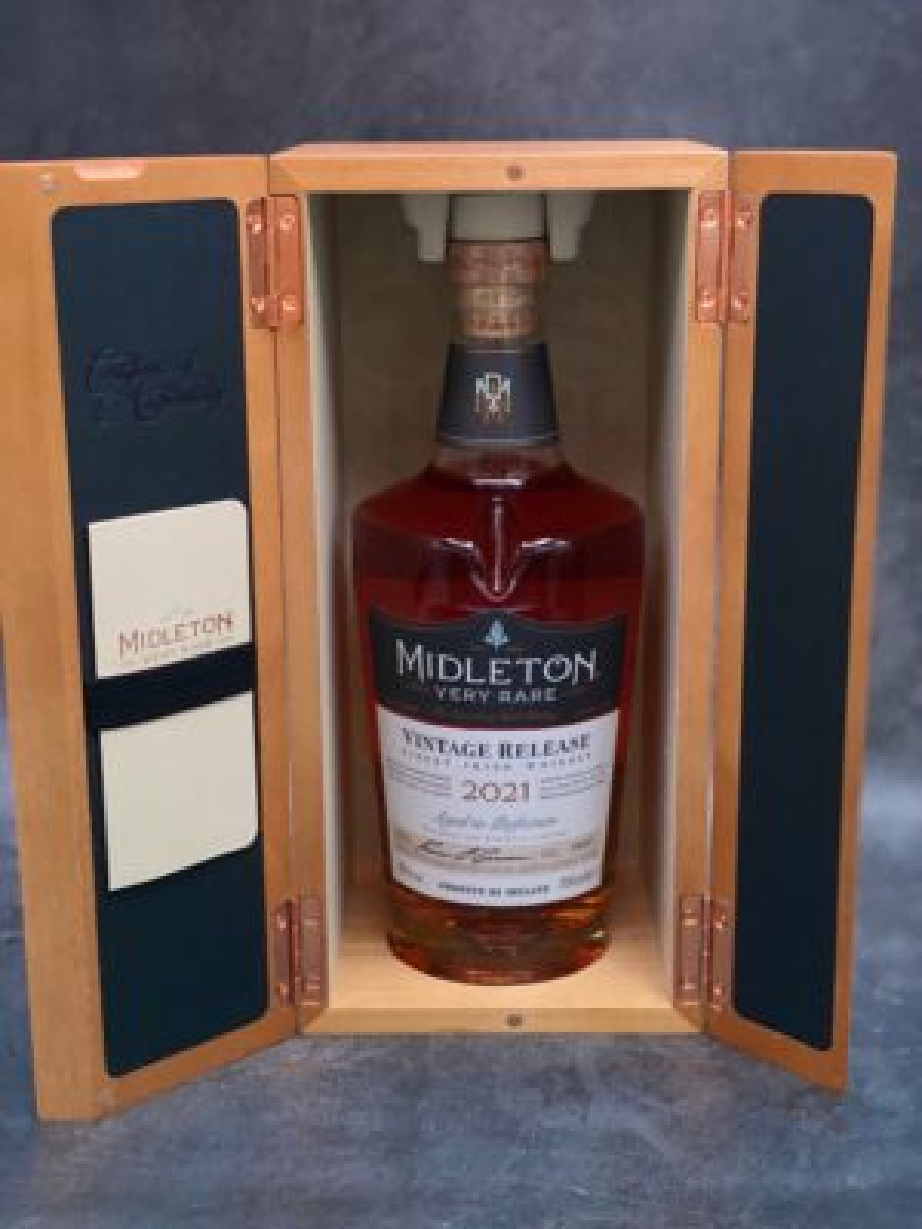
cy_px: 614
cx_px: 461
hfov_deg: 28.0
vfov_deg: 36.8
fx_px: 1847
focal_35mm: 52
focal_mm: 6
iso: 500
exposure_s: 1/14
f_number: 2
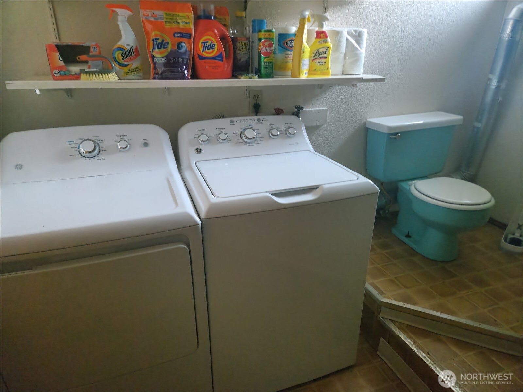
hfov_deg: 73.9
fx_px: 347
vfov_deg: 58.9
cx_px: 262
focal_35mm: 23
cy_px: 196
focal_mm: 5.4
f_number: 1.8
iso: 640
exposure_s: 1/30
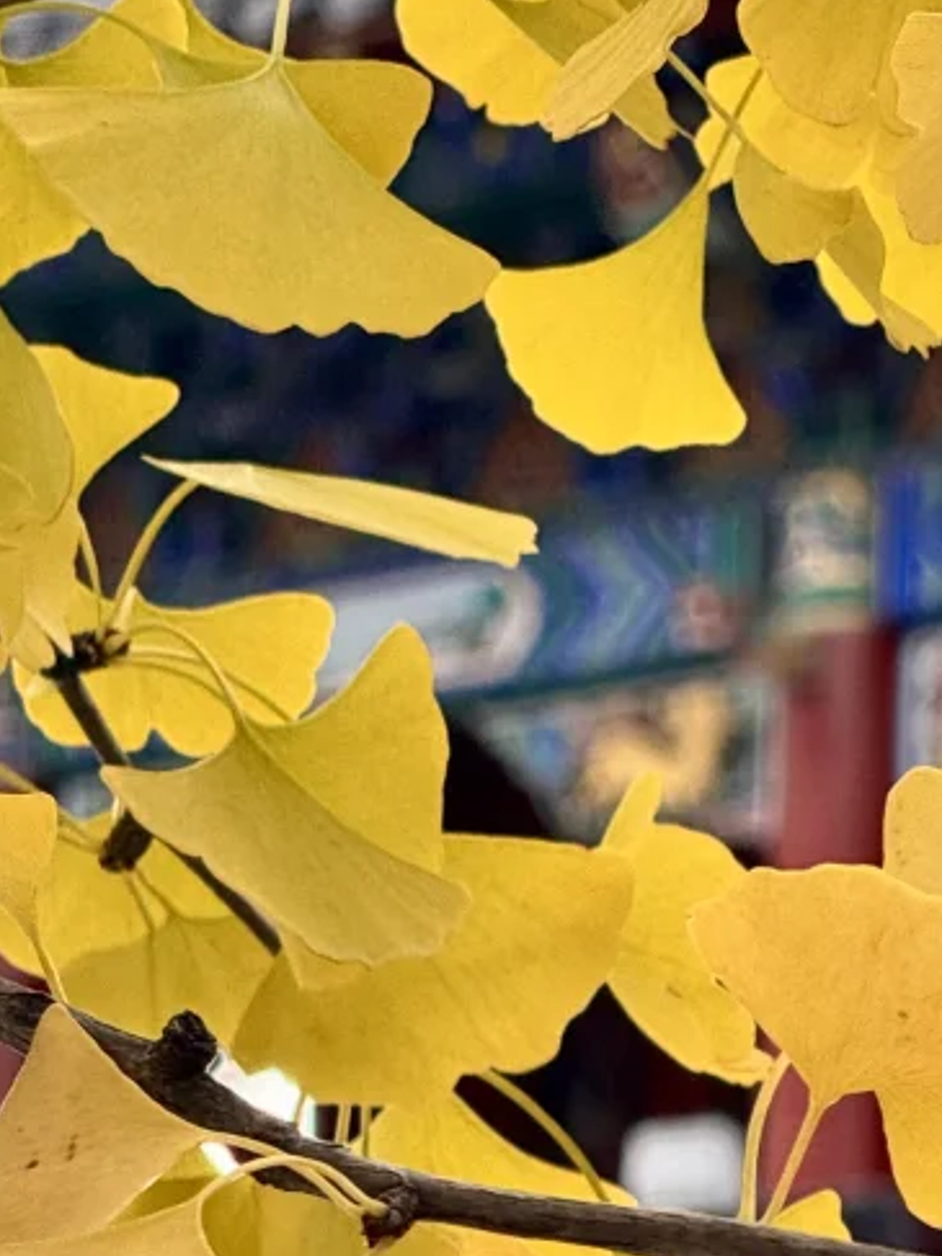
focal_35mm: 355
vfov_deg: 5.6
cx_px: 689
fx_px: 12886
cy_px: 998
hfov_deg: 4.2
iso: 50
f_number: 2.8
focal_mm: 15.66
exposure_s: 1/159
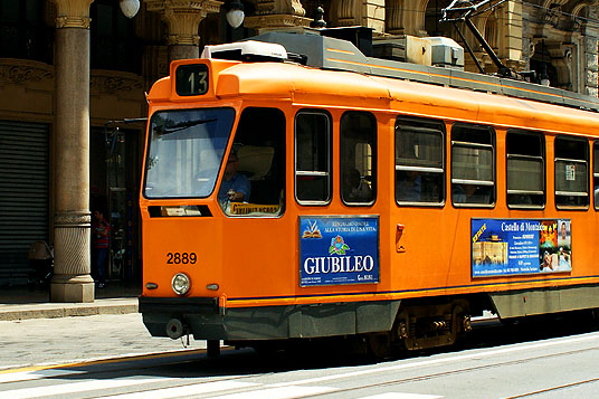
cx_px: 286
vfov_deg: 15.9
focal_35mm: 86
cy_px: 168
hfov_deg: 23.6
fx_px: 1430
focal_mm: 30
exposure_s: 1/500
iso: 200
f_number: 5.6
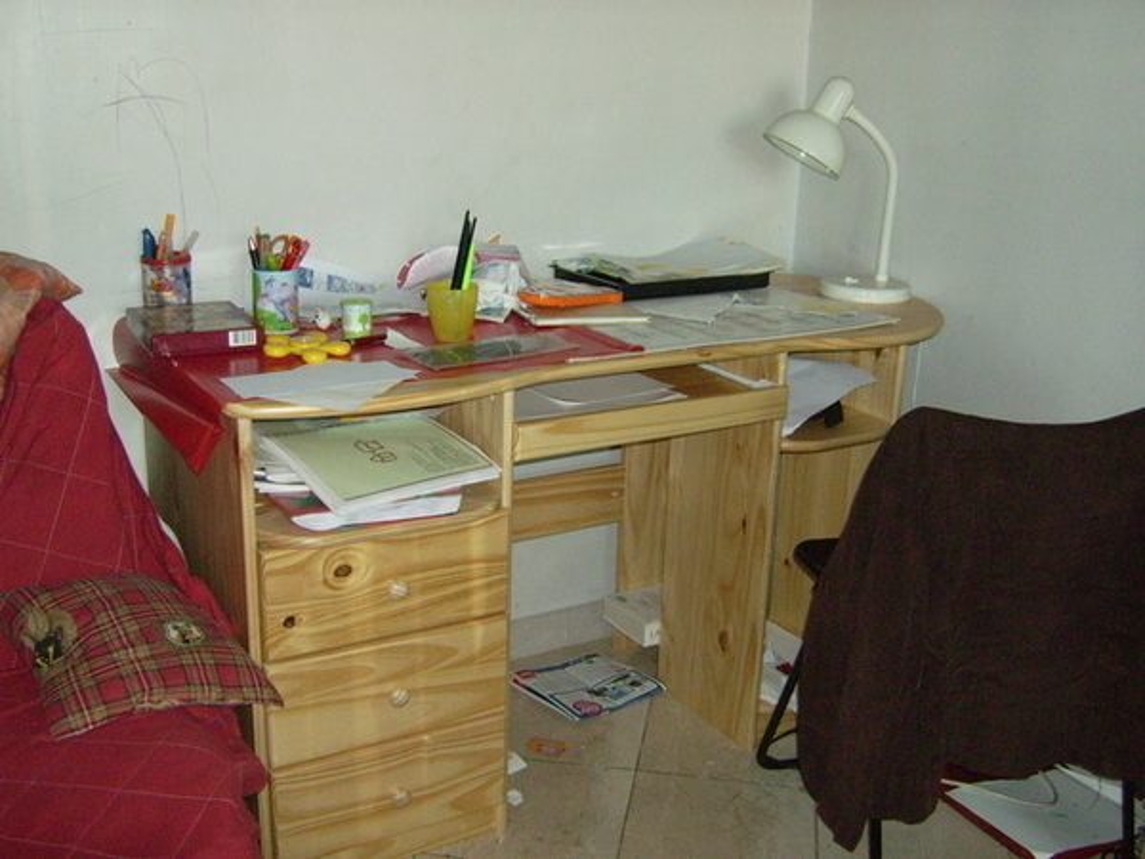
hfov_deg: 46.8
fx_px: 1323
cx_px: 572
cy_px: 430
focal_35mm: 40
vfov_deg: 36.0
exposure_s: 1/42
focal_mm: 8.25
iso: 200
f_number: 2.8
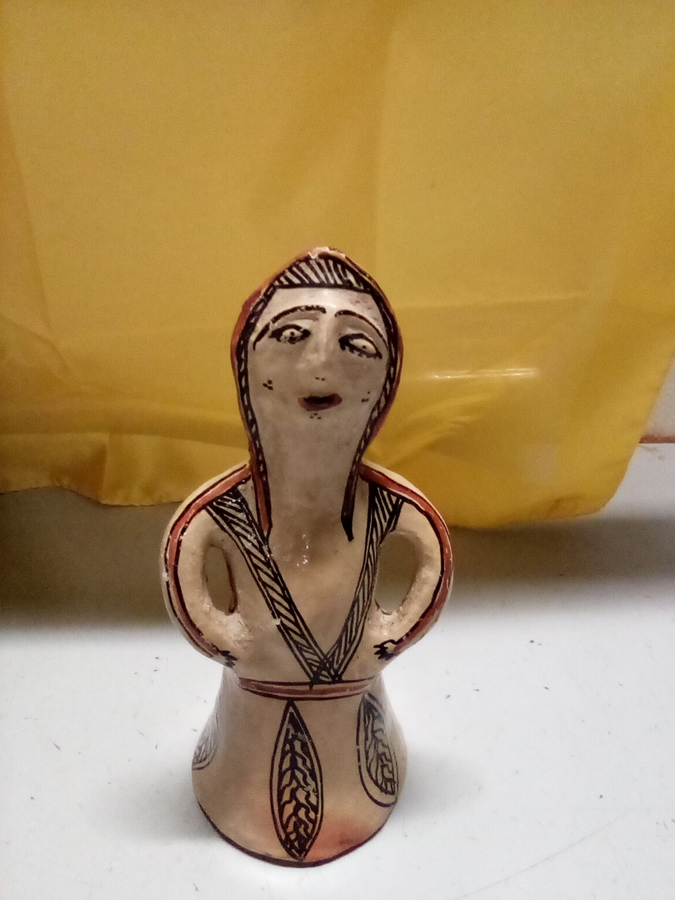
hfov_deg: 48.2
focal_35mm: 29
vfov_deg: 61.6
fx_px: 754
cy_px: 463
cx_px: 342
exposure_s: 1/25
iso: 292
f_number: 2.2
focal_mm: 2.27
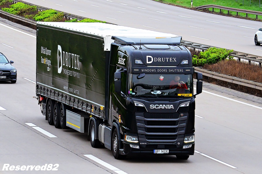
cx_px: 131
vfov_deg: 5.9
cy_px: 87
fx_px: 1689
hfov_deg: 8.9
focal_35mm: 232
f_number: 8
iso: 1600
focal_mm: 155
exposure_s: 1/800
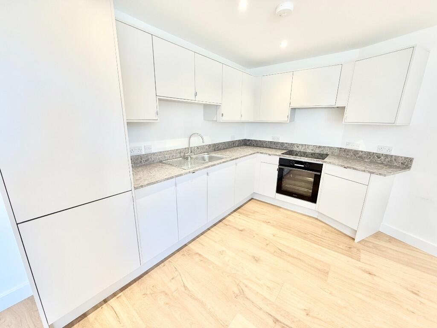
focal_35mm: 14
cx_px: 218
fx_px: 177
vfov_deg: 85.7
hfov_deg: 102.1
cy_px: 164
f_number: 2.2
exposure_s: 1/100
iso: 160
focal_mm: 2.22
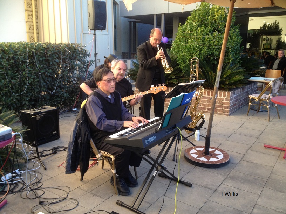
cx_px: 143
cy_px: 107
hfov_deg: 52.6
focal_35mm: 35
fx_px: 289
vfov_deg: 40.7
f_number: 2.4
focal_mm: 4.28
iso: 64
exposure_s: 1/120
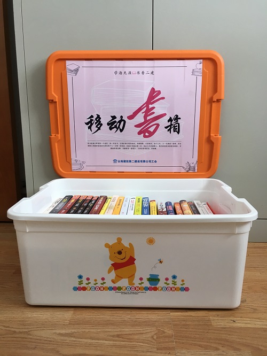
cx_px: 134
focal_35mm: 29
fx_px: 298
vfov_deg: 61.6
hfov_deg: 48.3
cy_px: 178
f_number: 2.2
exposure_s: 1/33
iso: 25
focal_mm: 4.15
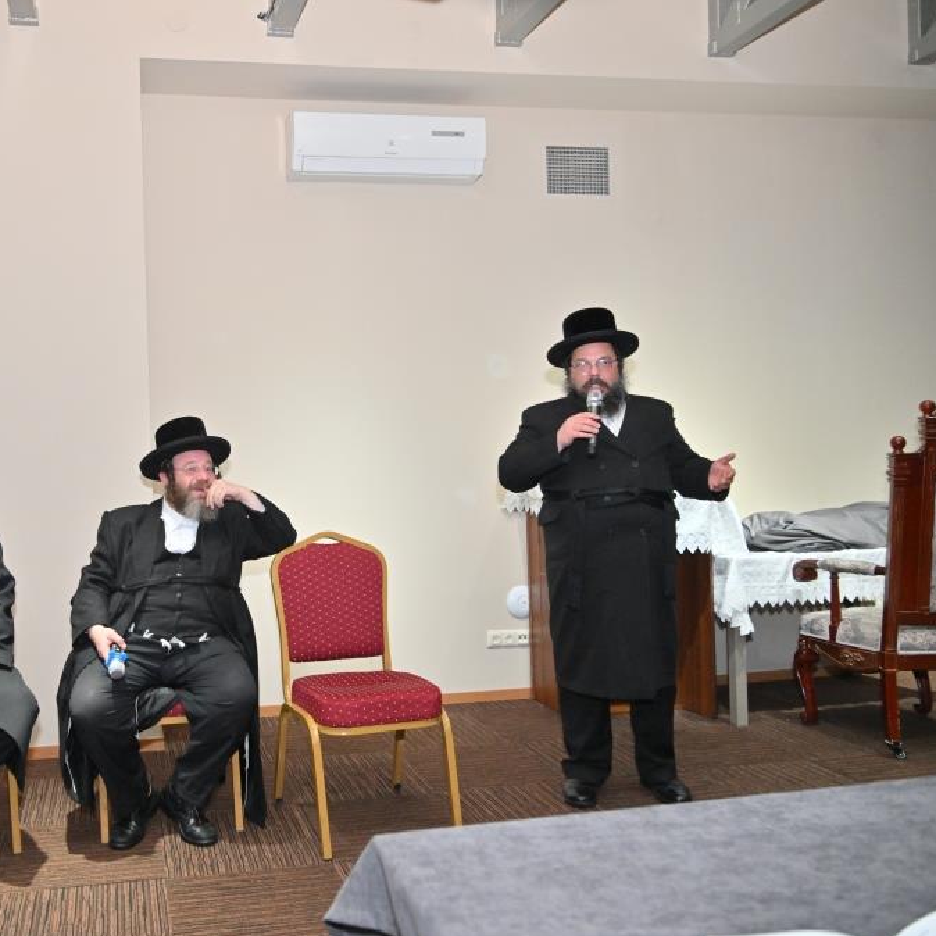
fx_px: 948
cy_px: 473
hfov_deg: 50.9
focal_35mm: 31
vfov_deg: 52.5
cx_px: 262
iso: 1600
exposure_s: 1/160
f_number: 4
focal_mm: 24
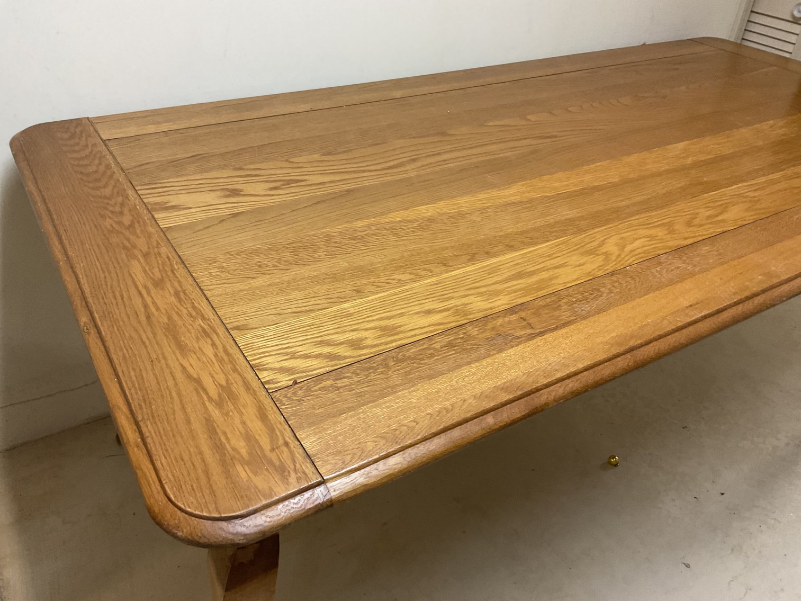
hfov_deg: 61.7
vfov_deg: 48.2
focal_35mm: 29
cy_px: 300
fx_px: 671
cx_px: 400
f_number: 1.8
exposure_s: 1/60
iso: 125
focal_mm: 3
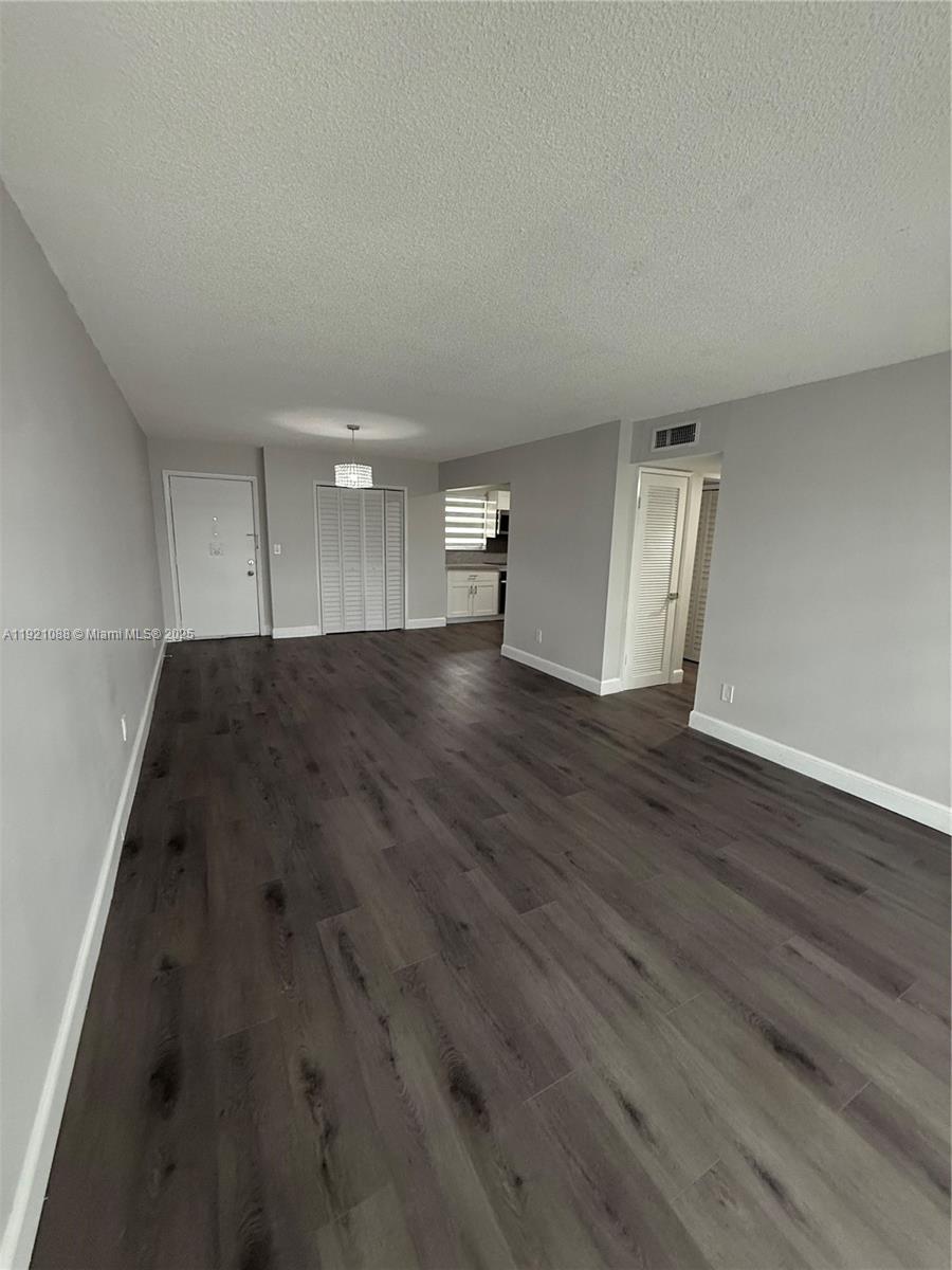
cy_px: 635
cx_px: 476
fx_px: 513
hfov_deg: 85.7
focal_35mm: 14
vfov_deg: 102.1
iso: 320
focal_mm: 2.22
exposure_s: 1/91
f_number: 2.2
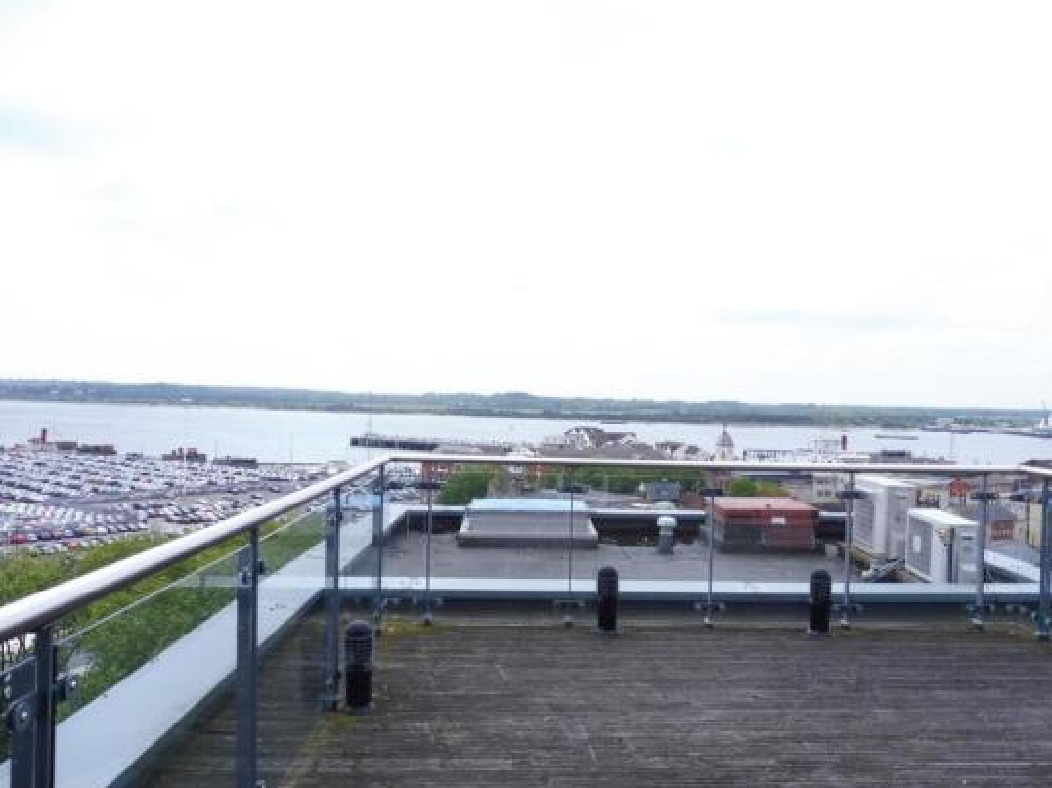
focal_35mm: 26
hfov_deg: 67.2
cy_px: 392
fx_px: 790
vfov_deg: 53.0
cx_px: 566
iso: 200
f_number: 3.3
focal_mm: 4.3
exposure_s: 1/2000
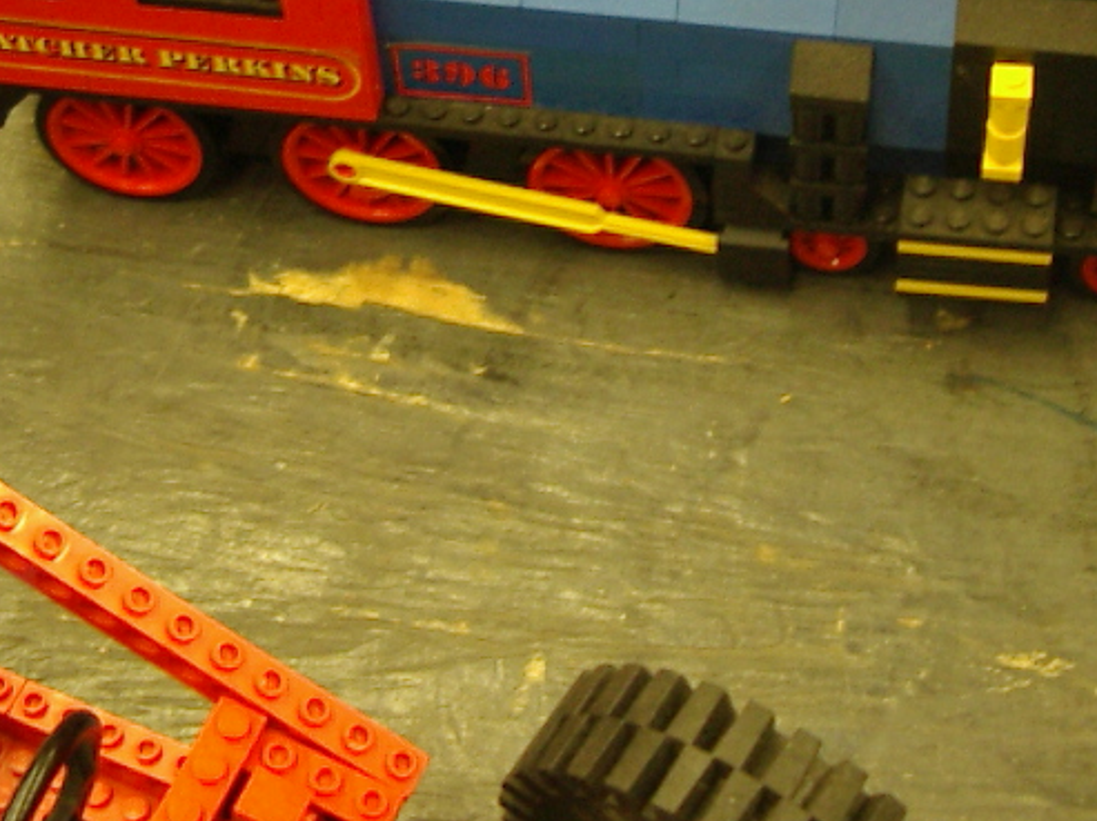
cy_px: -20
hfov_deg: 24.7
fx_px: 2502
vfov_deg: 18.1
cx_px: 612
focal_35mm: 79
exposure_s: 1/6
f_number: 2.6
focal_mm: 5.8
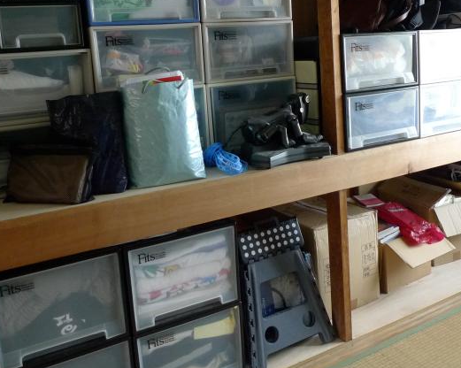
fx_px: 491
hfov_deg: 50.3
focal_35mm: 36
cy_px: 118
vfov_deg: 40.5
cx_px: 248
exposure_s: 1/30
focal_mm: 5.1
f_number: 2
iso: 400
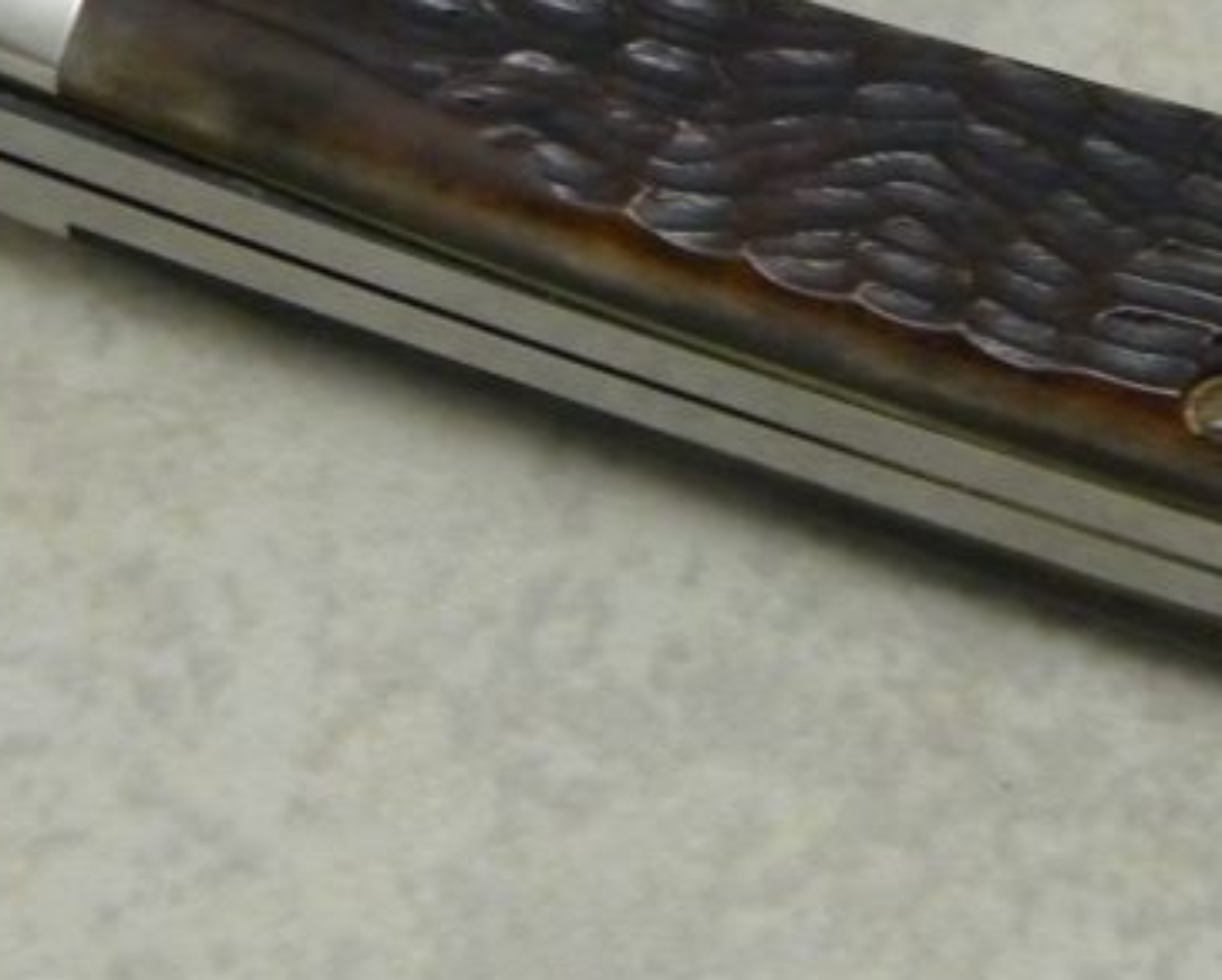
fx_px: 6515
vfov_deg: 8.5
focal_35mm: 180
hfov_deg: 10.6
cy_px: -94
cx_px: 1155
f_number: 4.3
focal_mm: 12.2
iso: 400
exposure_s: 1/35.5
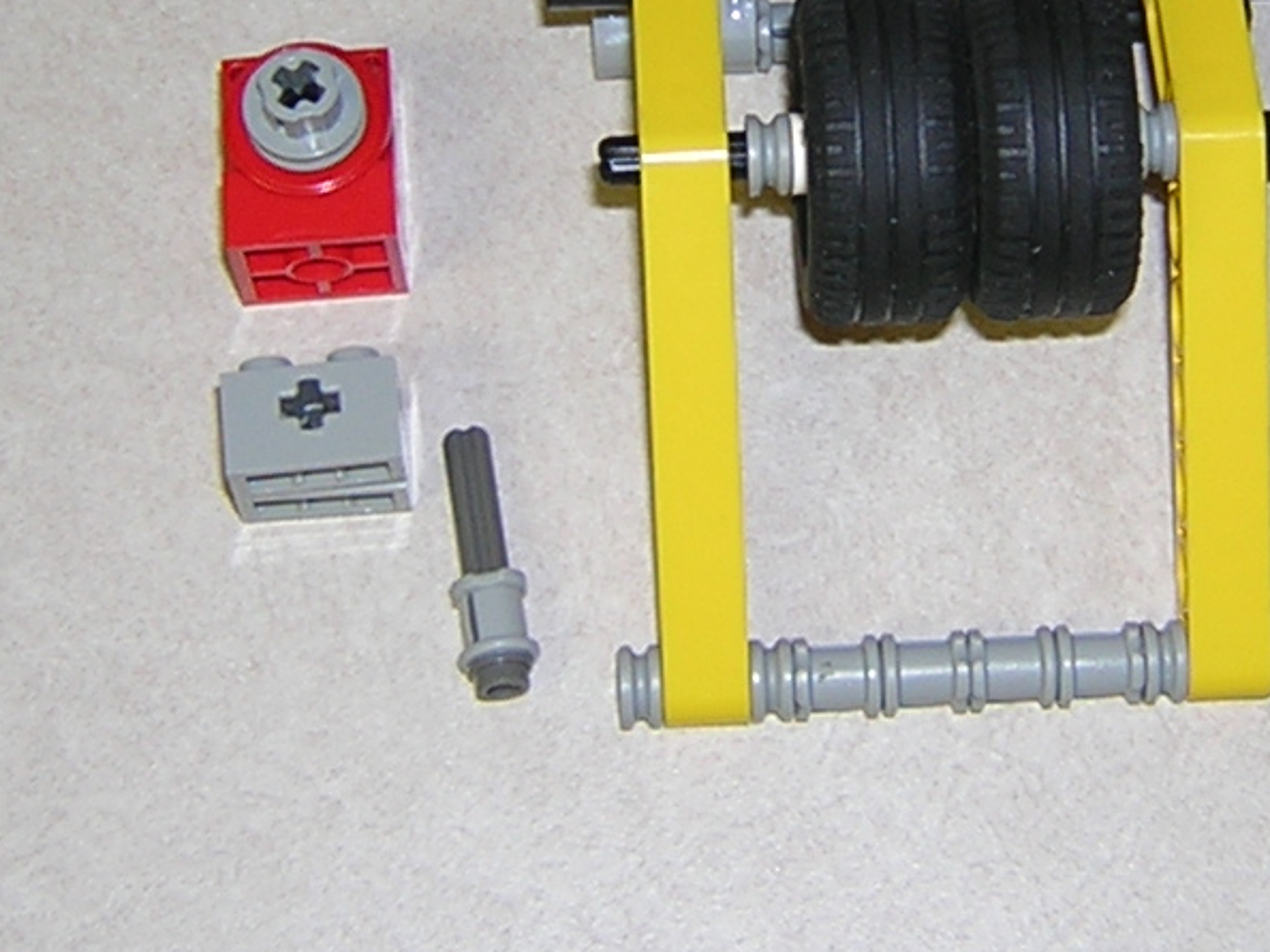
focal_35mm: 97
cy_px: 41
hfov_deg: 20.2
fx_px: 3557
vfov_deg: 15.0
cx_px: 862
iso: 100
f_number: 2.6
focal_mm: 4.7
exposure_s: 1/60.1
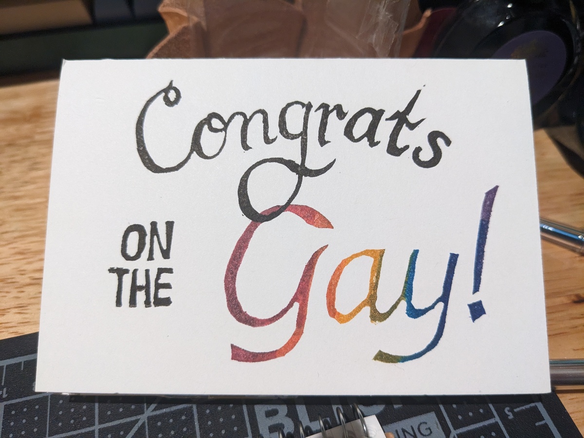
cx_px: 292
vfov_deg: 51.4
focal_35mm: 27
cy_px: 219
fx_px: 456
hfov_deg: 65.3
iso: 397
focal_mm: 4.38
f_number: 1.73
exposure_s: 1/60
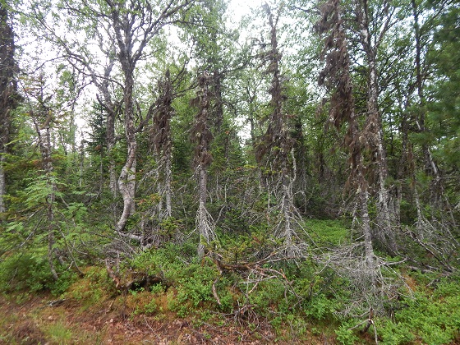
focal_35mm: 23
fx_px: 306
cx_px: 230
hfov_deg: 73.9
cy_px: 172
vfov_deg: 58.9
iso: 125
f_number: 3
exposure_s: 1/160
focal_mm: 4
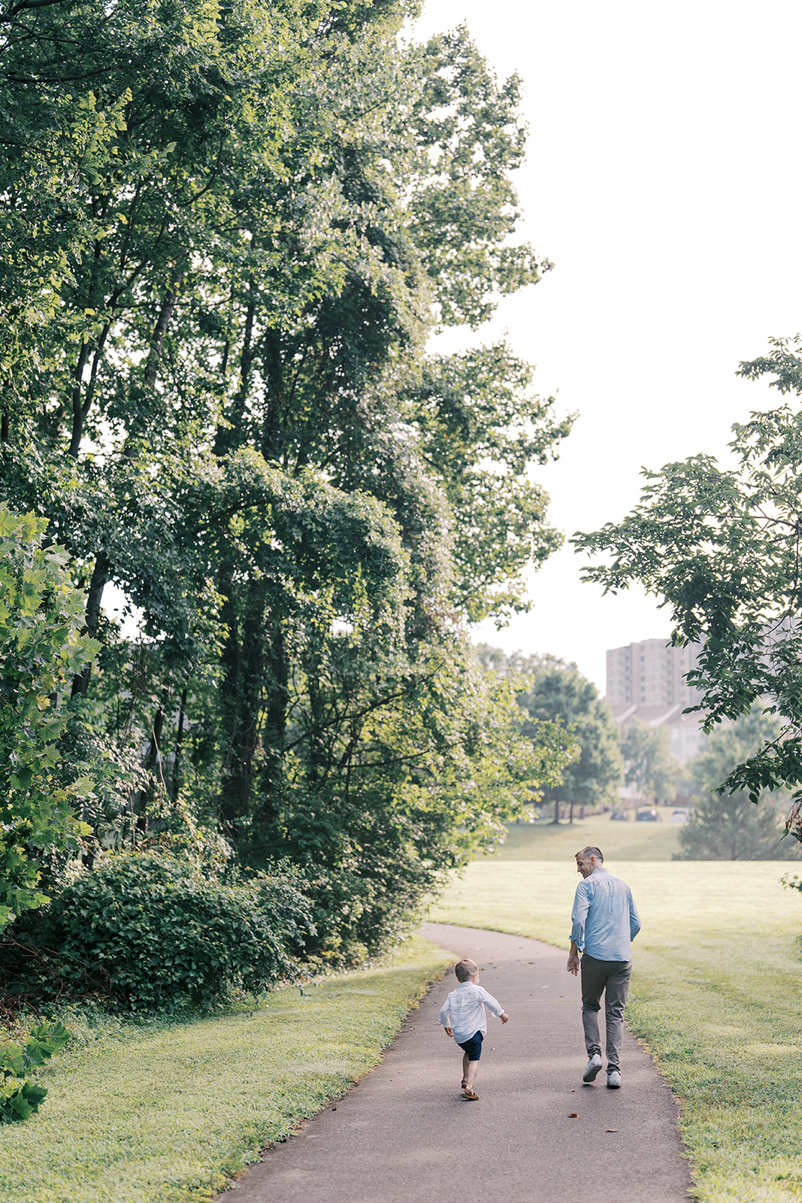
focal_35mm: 50
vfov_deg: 39.6
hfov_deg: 27.0
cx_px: 401
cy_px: 602
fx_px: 1670
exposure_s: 1/2000
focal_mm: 50
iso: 80
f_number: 1.4
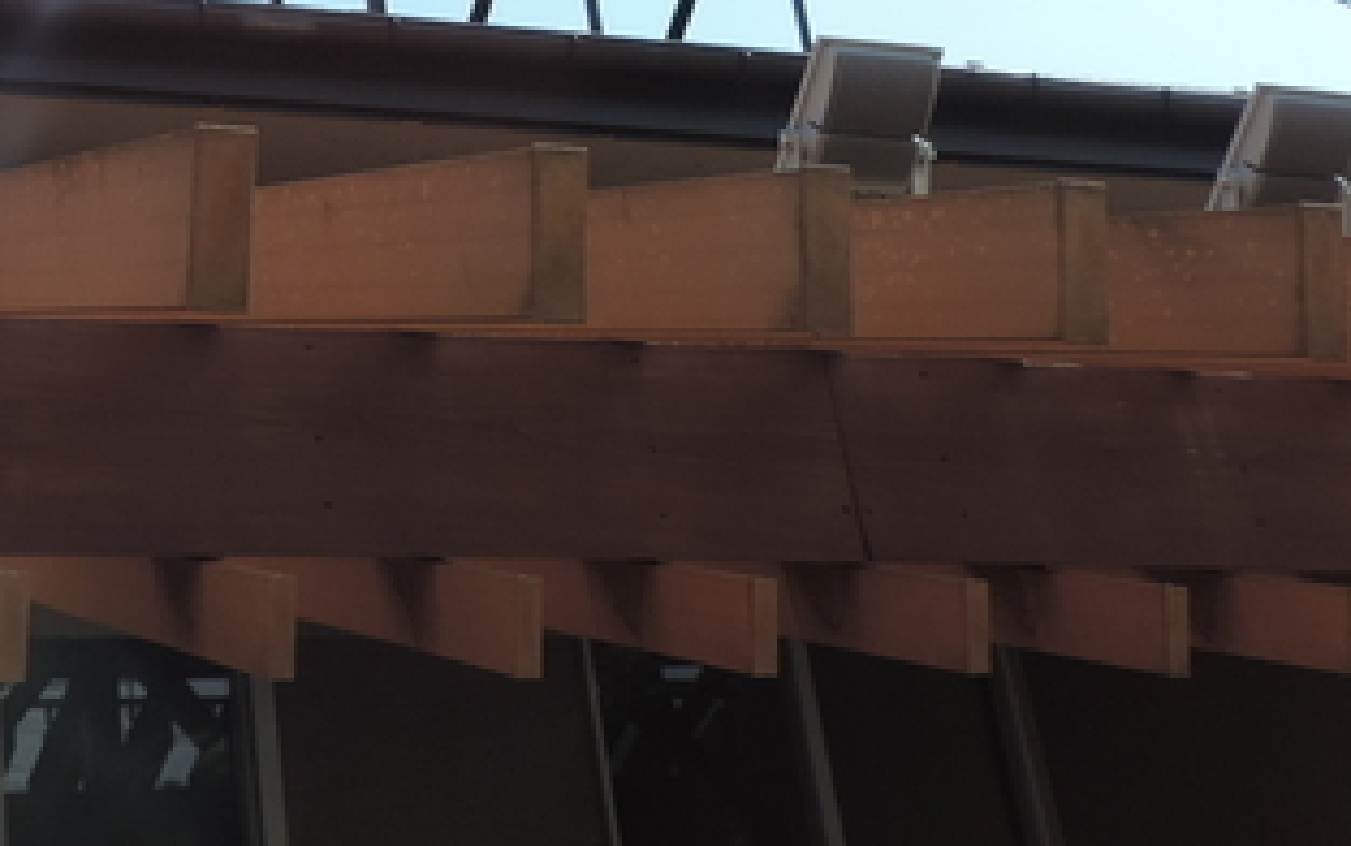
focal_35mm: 65
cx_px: 306
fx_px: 2395
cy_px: -73
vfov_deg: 19.2
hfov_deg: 30.9
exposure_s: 1/1250
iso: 80
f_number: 3
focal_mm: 4.3
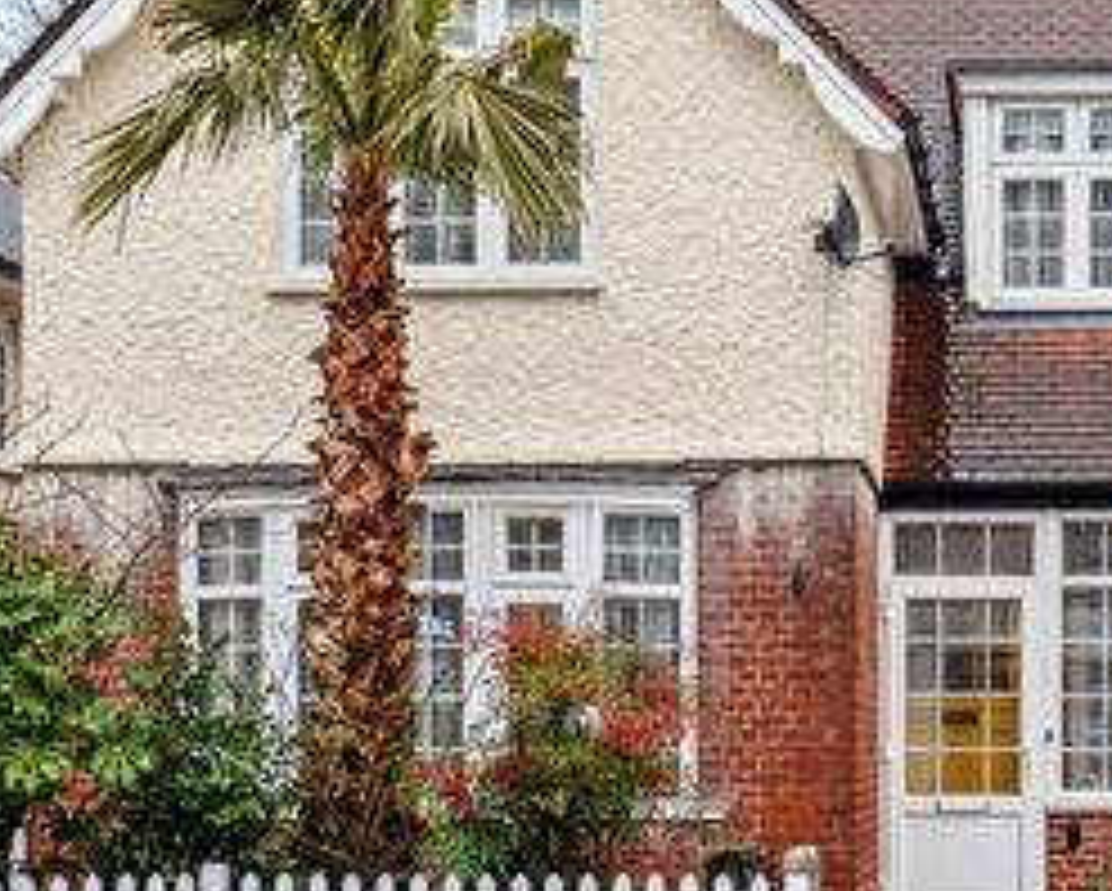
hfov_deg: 20.4
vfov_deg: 16.6
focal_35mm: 93
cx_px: 882
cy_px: 380
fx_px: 3063
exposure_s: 1/125
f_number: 4.5
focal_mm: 35
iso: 320
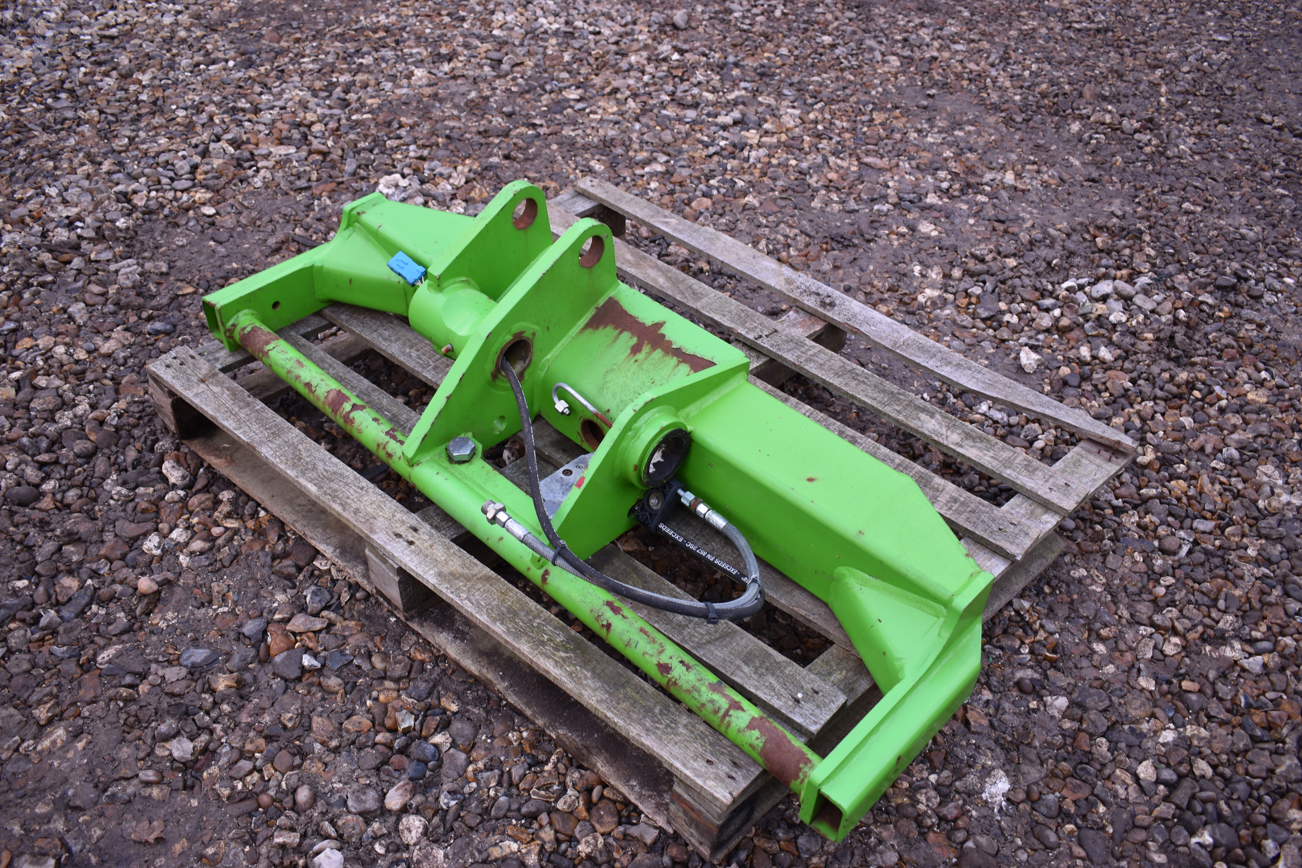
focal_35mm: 32
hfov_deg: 59.5
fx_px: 1139
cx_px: 651
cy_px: 434
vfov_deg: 41.7
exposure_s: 1/25
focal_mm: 21
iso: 100
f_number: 3.8
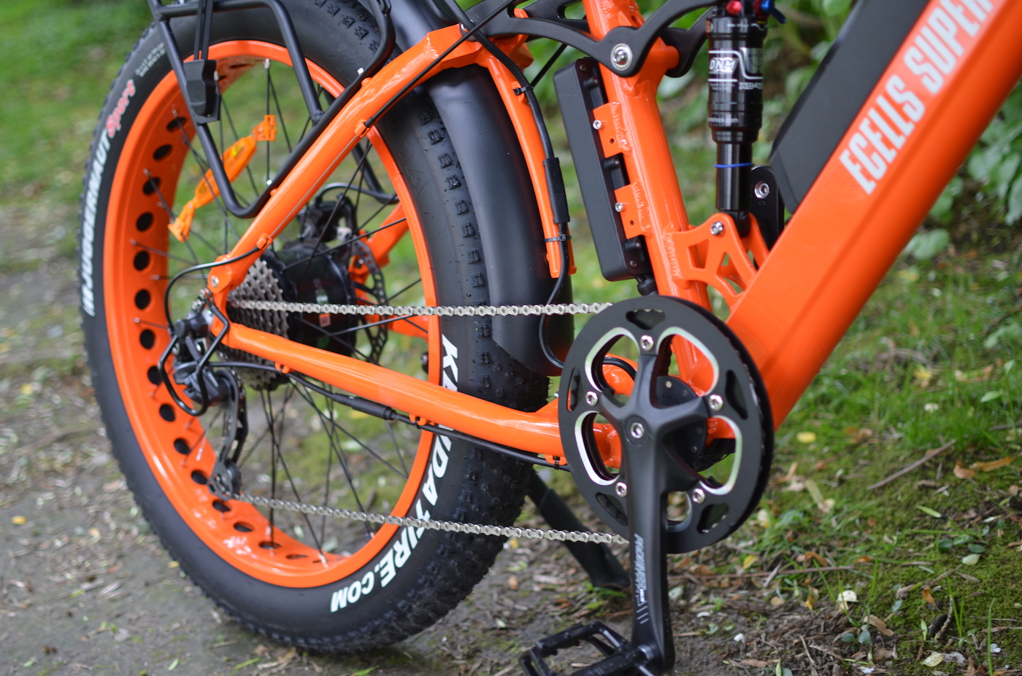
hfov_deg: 37.9
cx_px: 511
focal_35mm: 52
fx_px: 1487
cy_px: 338
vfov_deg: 25.6
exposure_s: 1/50
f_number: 1.8
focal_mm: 35
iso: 100
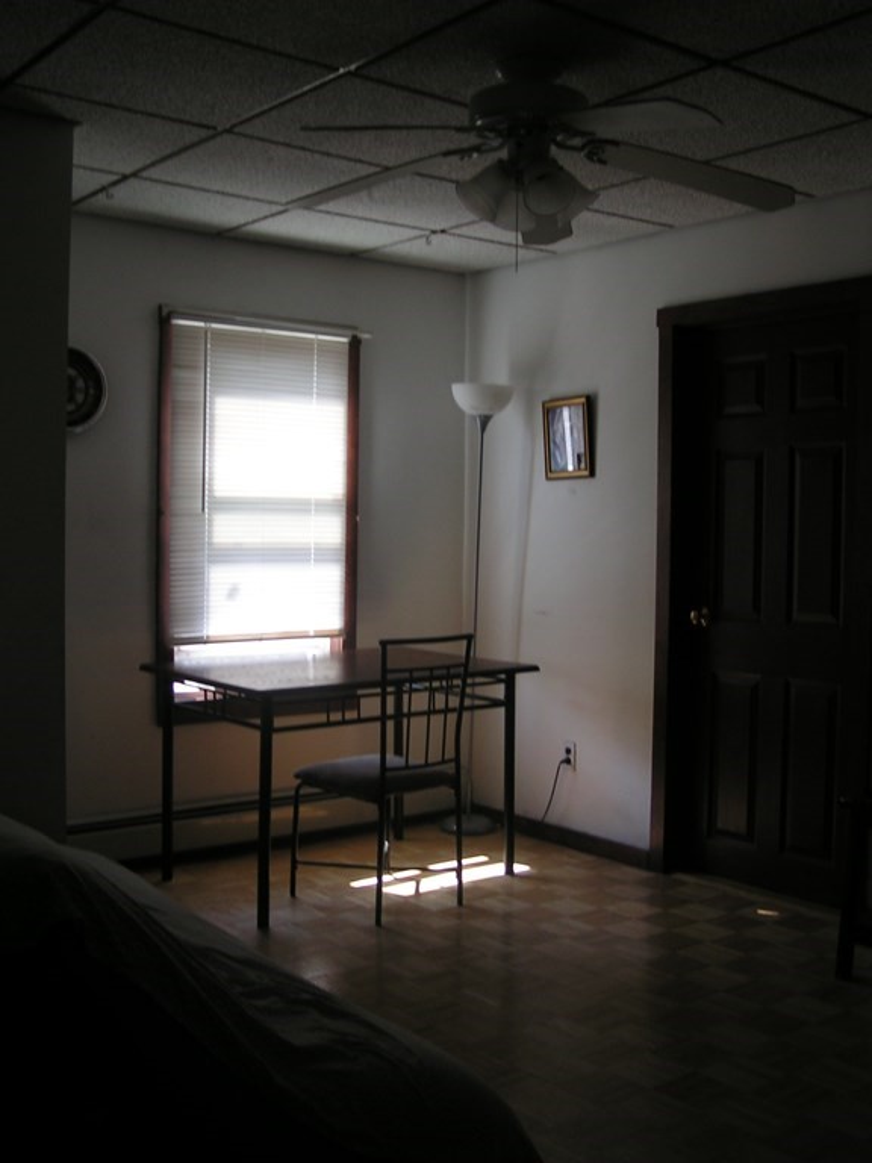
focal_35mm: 38
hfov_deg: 37.7
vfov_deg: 49.0
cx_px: 436
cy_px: 582
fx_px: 1276
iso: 50
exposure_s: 1/60
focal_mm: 5.8
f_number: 2.8
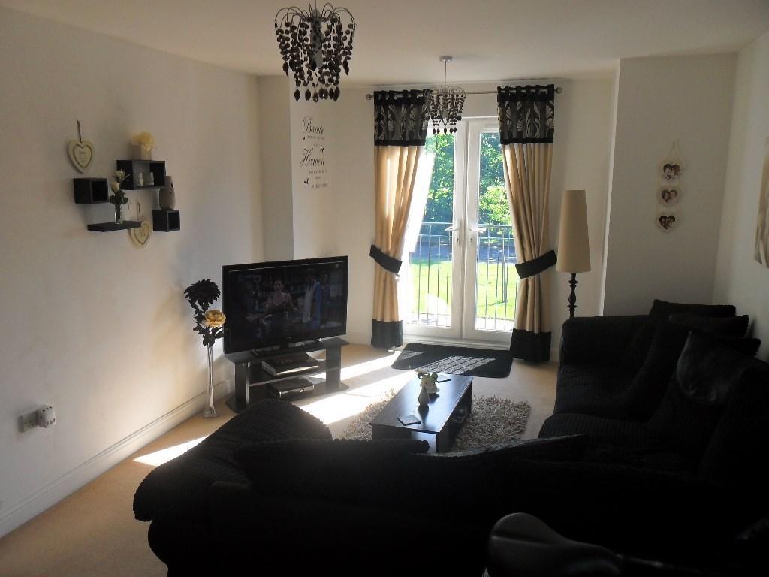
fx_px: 600
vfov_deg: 51.4
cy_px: 288
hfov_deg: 65.3
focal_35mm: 27
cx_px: 384
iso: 100
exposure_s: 1/90
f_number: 3.5
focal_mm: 4.9
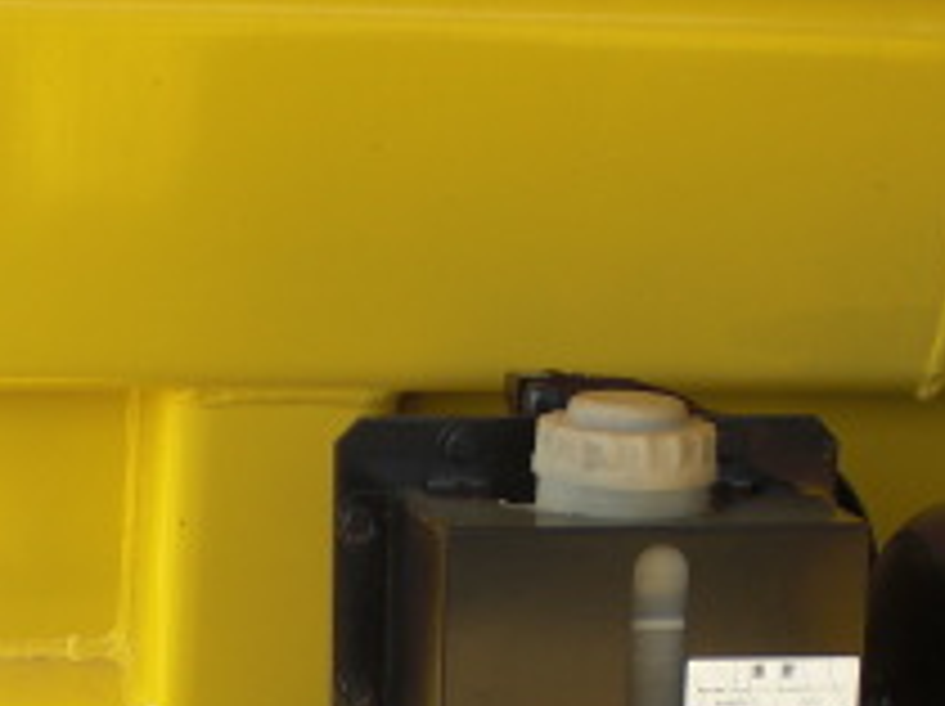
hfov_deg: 17.0
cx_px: 464
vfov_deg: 12.3
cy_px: 949
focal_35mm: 116
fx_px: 3163
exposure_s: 1/400
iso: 64
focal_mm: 6.3
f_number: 3.1
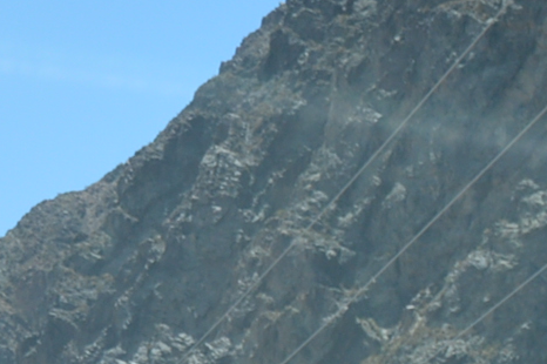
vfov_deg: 6.4
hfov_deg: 8.7
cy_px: 321
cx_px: -828
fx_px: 3234
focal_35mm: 213
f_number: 7.1
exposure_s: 1/200
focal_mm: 22
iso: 100
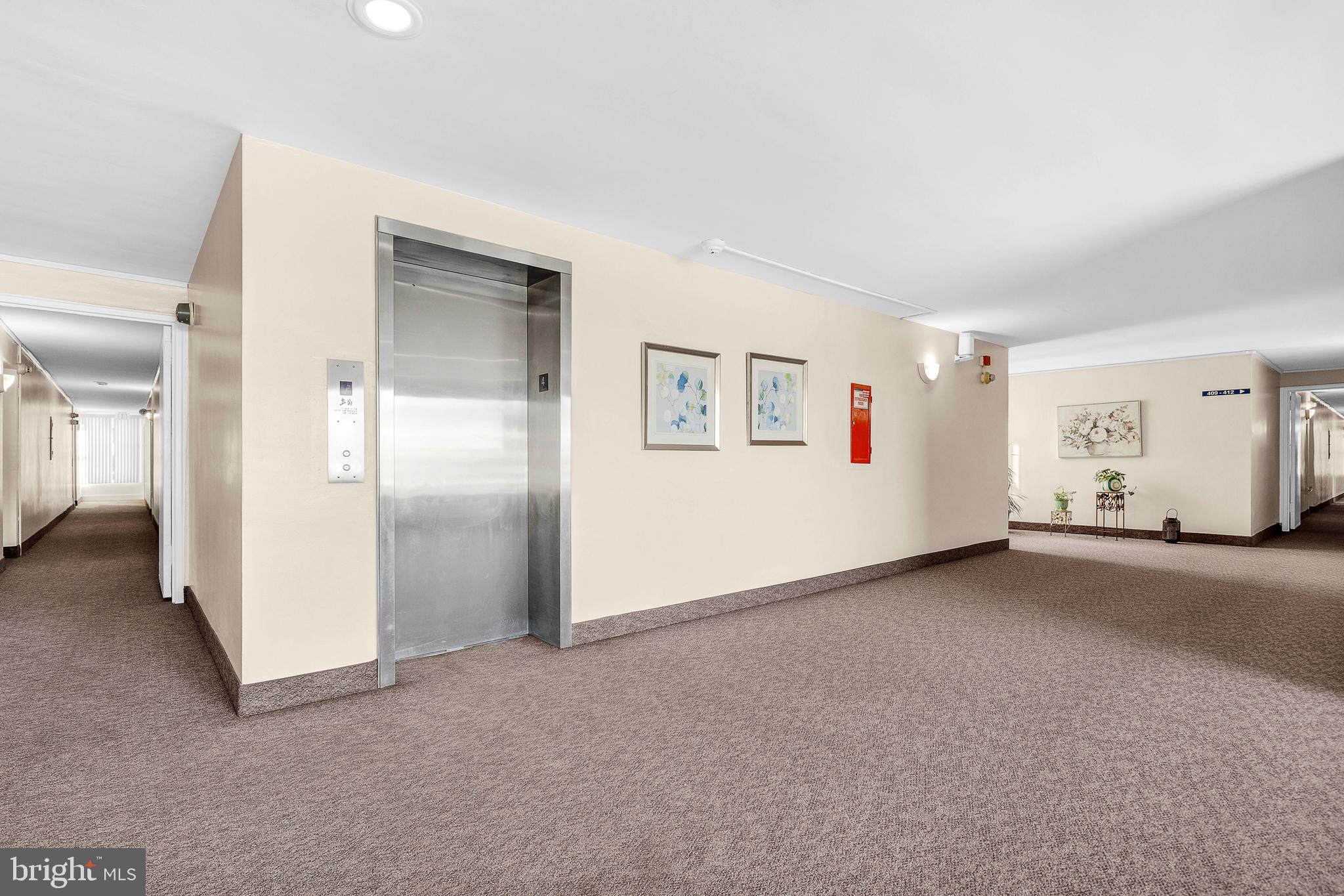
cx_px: 672
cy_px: 448
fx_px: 560
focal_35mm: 15
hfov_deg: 100.4
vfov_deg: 77.3
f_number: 6.3
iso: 200
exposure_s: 1/20
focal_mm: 15
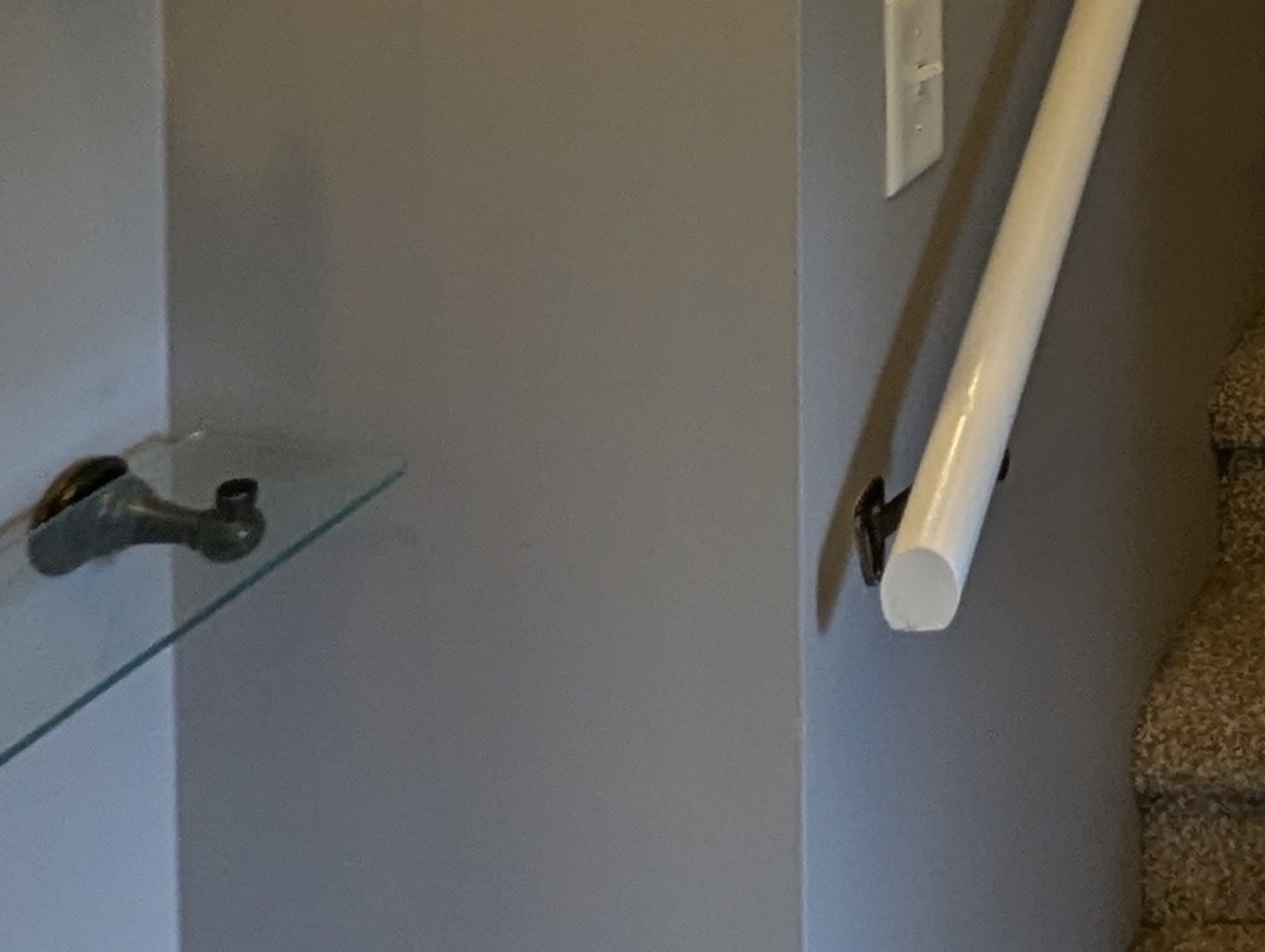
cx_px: 1843
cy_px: -370
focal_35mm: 50
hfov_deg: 27.7
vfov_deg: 24.4
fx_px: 1829
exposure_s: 1/30
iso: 74
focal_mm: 1.95
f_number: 2.2
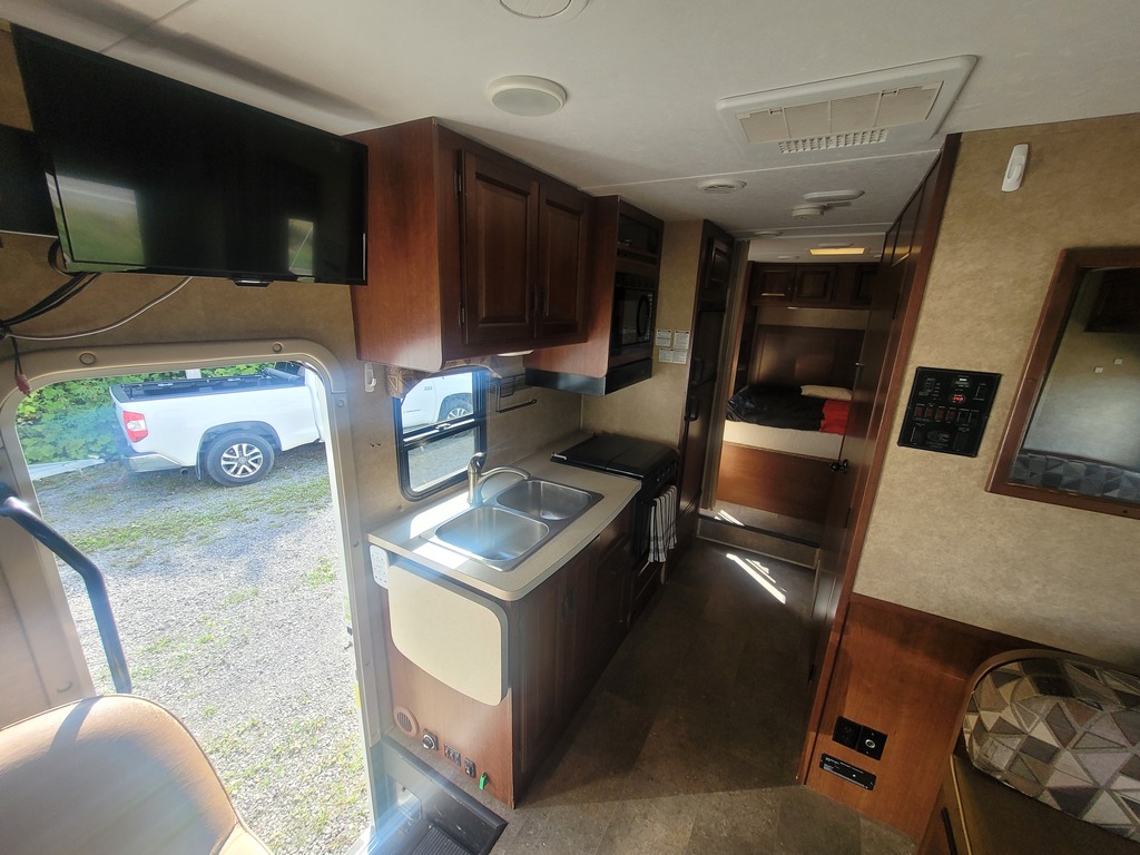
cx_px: 570
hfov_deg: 106.2
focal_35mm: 13
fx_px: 428
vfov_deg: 89.9
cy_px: 428
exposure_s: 1/120
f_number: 2.2
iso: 64
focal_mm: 1.74
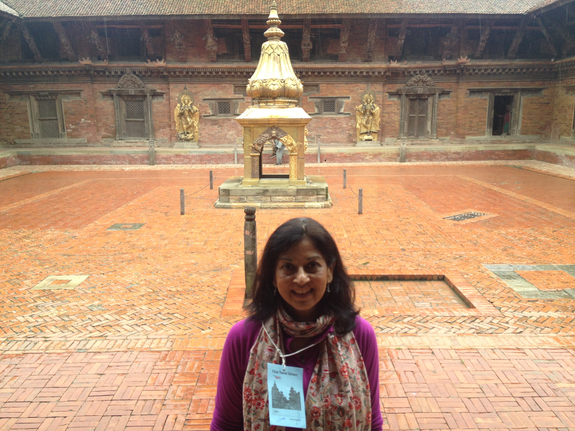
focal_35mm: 35
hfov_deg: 52.6
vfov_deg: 40.7
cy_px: 216
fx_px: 581
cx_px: 288
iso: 50
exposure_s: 1/120
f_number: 2.4
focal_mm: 4.28
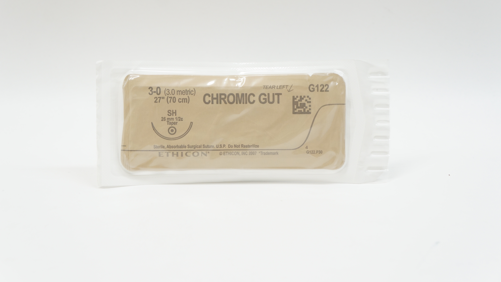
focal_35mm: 53
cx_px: 252
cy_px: 125
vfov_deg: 22.8
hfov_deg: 39.5
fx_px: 698
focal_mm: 33
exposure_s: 1/50
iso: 400
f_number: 6.3
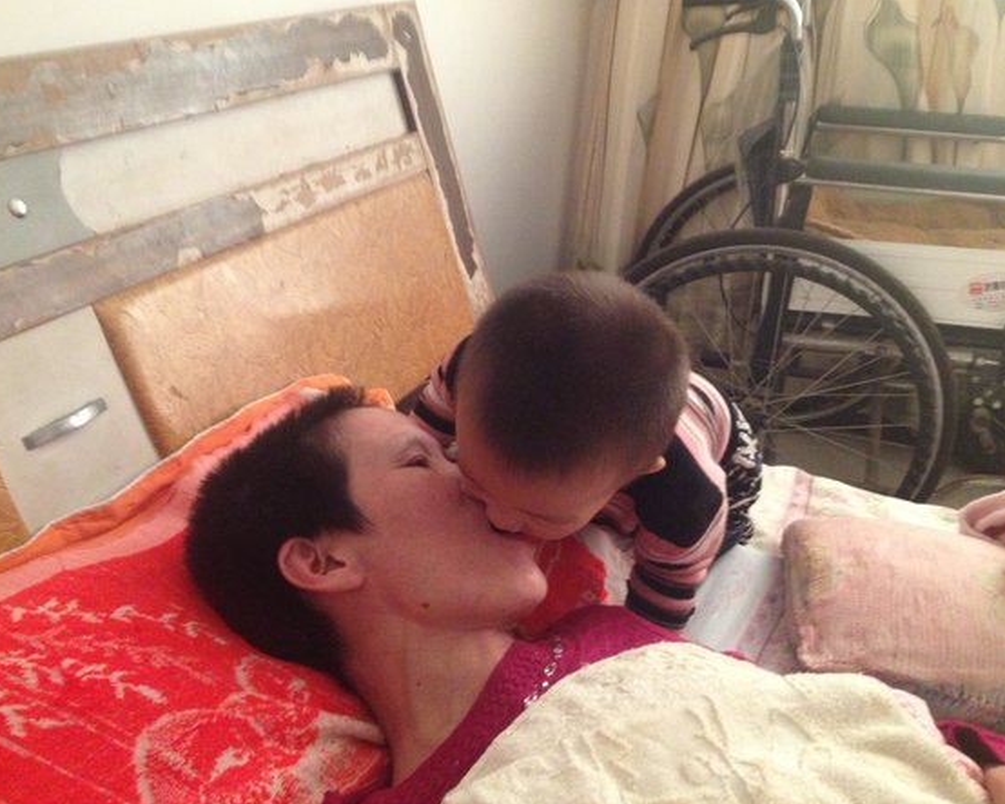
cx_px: 466
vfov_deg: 40.1
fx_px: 1100
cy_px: 405
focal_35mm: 37
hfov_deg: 49.1
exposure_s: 1/20
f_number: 2.4
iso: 320
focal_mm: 4.28
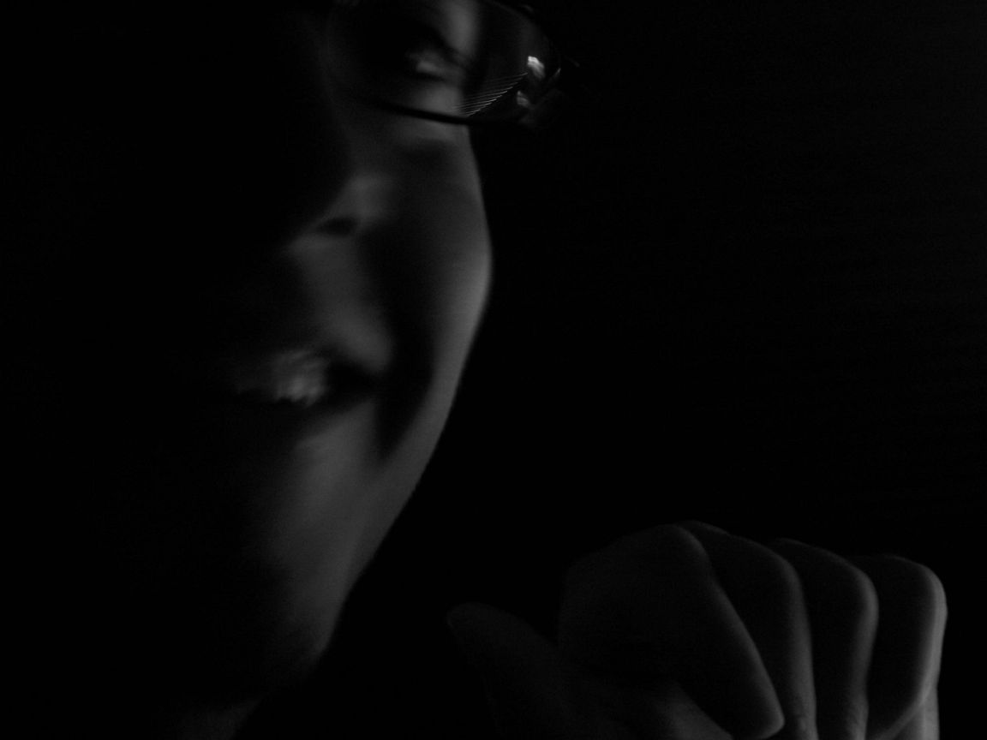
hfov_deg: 23.8
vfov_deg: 18.0
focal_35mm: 82
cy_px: 370
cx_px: 494
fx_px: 2338
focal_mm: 13.7
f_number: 3.2
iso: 140
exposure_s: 1/8
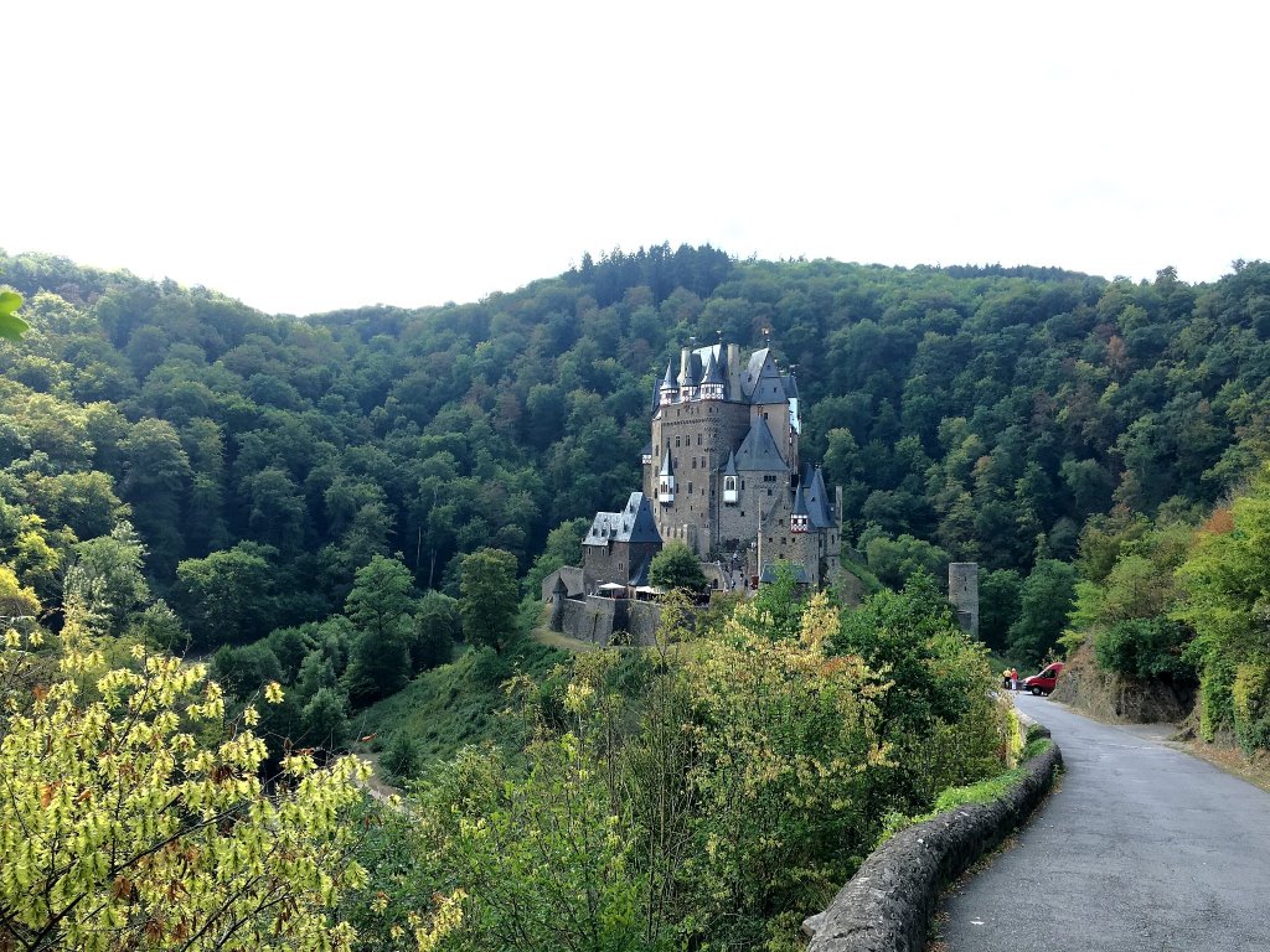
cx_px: 635
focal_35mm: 29
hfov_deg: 61.7
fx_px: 1064
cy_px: 476
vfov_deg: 48.2
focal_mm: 4.15
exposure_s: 1/323
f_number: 2.2
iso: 25
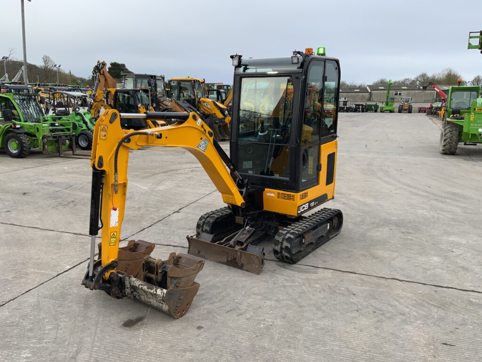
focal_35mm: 29
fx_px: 404
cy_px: 181
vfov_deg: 48.2
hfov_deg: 61.7
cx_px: 241
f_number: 1.8
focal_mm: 3
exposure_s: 1/781
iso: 16
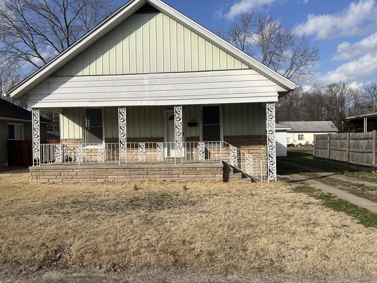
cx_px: 188
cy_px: 142
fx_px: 283
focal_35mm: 26
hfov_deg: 67.3
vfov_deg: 53.1
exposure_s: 1/6211
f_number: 1.5
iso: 50
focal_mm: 5.7
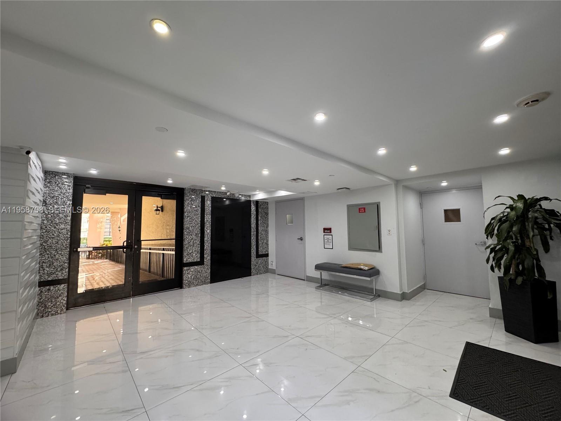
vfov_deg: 85.7
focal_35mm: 14
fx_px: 227
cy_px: 210
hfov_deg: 102.1
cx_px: 280
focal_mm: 2.22
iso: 250
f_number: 2.2
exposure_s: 1/120
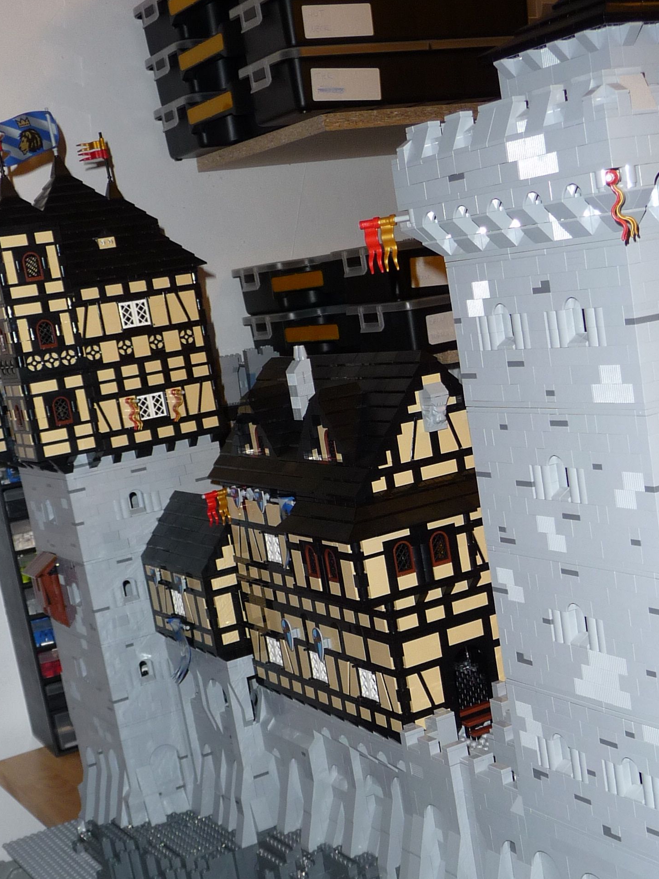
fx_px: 1371
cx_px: 449
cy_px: 569
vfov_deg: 35.3
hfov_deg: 26.8
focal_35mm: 54
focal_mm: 5
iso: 100
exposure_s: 1/30
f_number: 3.4
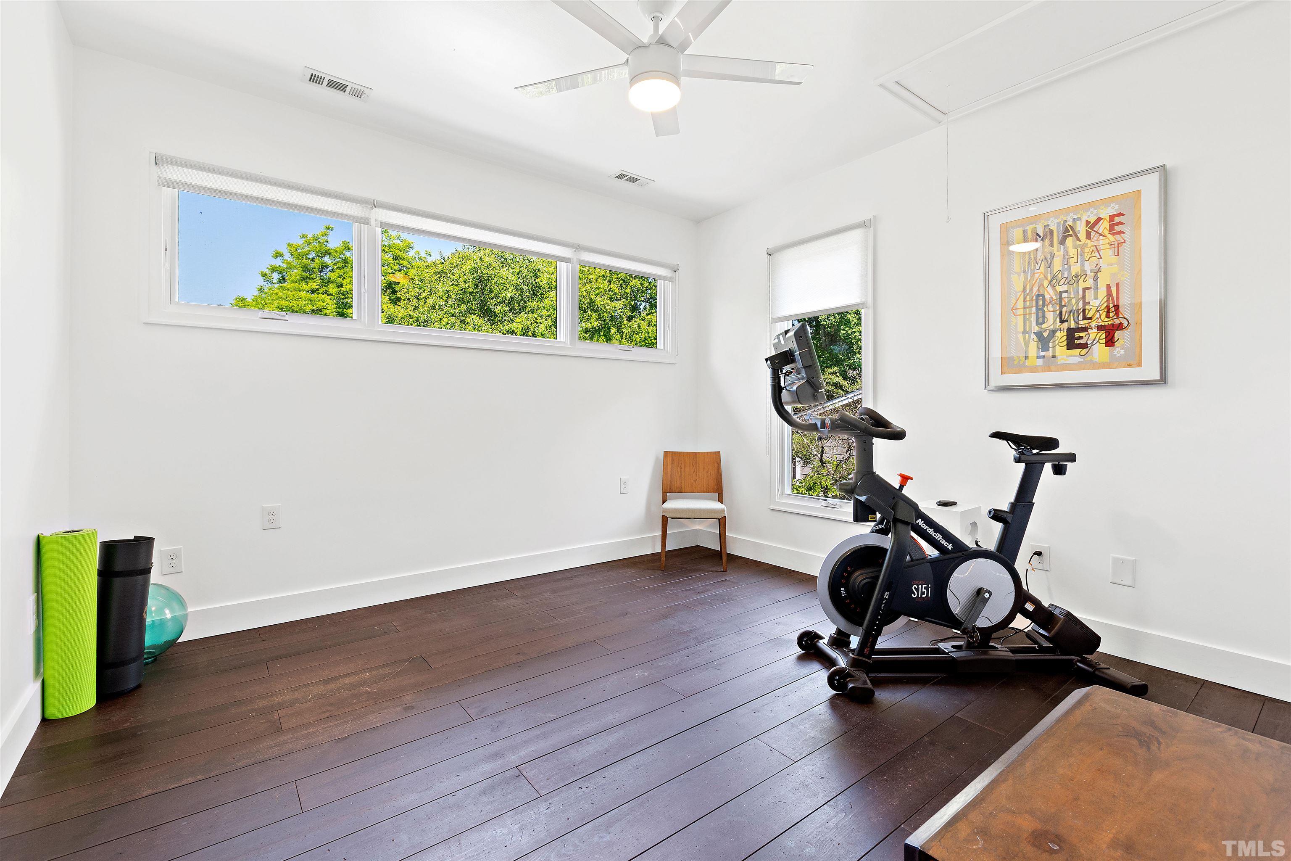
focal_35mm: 15
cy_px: 430
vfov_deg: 77.3
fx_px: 538
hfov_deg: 100.4
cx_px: 646
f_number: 8
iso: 125
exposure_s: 1/1.67
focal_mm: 10
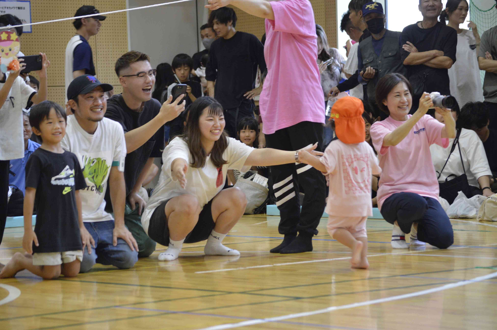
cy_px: 165
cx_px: 248
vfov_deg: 9.9
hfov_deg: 14.9
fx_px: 1903
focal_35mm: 138
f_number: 4.5
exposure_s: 1/125
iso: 1100
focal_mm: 92
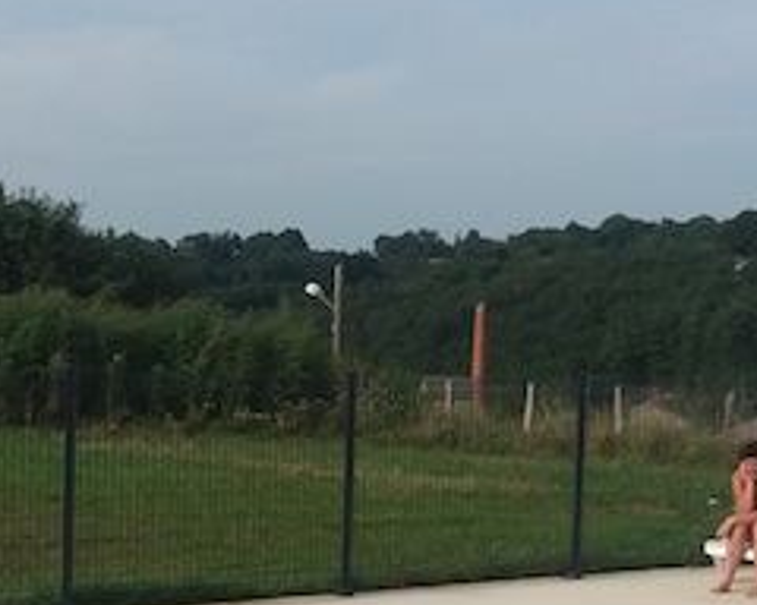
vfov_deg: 16.7
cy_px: 501
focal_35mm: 91
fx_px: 2039
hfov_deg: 21.0
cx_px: 328
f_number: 1.9
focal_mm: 3.7
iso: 64
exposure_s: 1/1511
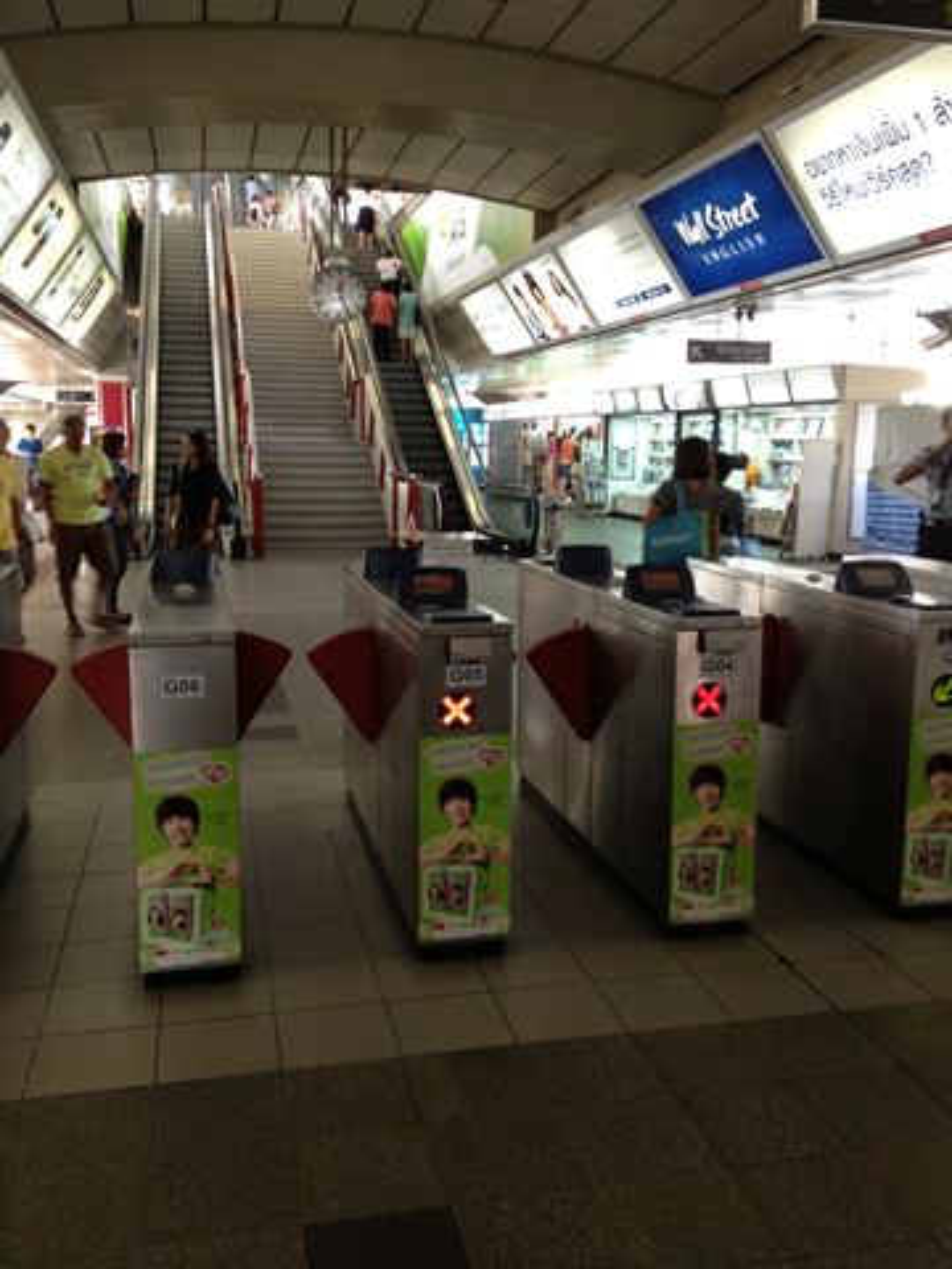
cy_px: 634
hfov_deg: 40.7
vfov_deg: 52.6
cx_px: 476
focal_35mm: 35
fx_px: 1283
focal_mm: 4.28
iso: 160
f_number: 2.4
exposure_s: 1/20
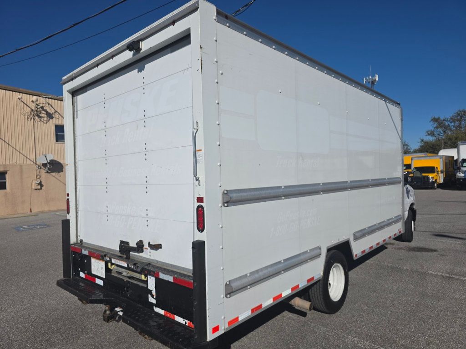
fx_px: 310
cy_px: 174
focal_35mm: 23
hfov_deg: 73.9
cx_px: 233
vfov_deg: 58.9
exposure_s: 1/7944
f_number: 1.7
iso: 40
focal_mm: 6.3
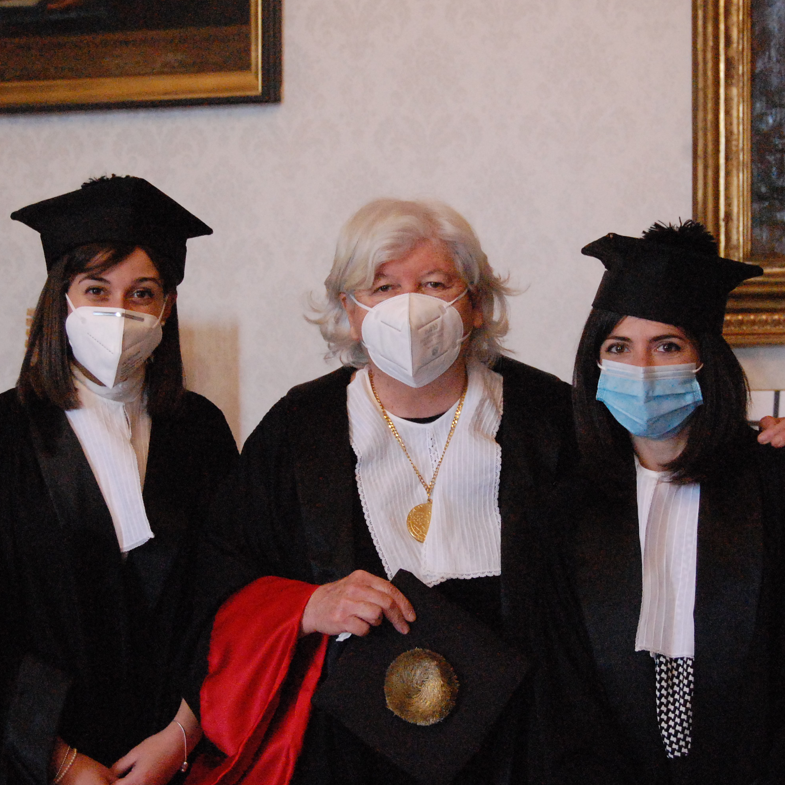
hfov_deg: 21.4
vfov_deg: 21.4
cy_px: 394
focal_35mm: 81
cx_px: 428
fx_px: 2078
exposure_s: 1/125
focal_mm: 42
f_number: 5.6
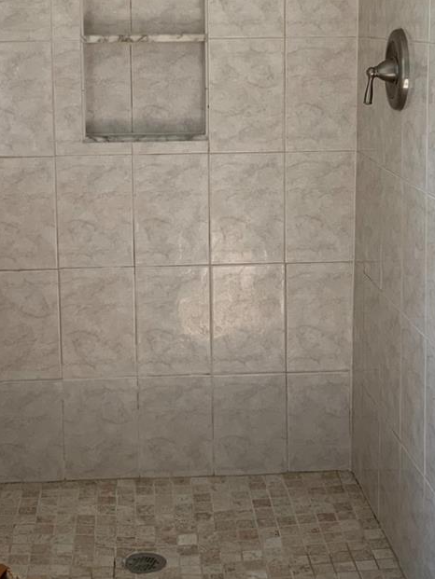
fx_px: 1172
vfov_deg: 27.6
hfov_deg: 21.0
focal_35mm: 70
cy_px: 183
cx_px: 194
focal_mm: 3
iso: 32
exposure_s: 1/120
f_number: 1.8
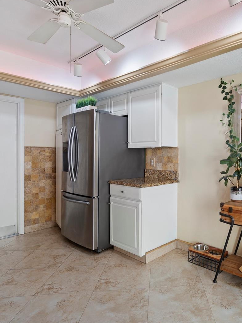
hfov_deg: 57.9
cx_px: 182
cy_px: 160
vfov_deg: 76.4
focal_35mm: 22
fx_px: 205
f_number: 8
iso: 100
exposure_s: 1
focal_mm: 10
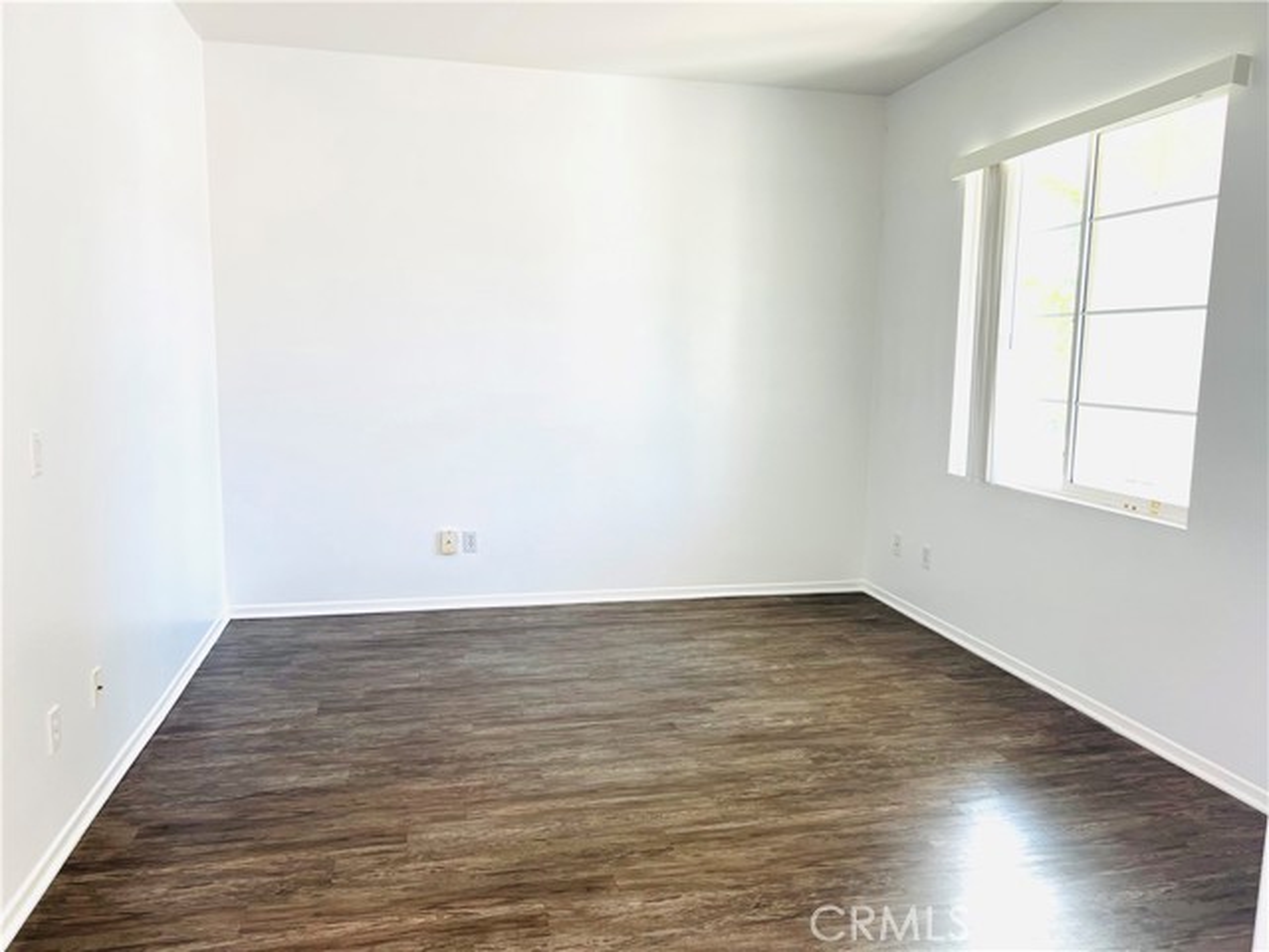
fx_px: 953
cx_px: 634
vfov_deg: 53.1
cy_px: 476
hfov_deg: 67.3
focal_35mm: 26
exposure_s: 1/120
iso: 50
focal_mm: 5.7
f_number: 1.5
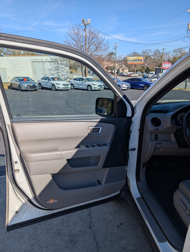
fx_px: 175
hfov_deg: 56.9
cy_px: 126
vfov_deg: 71.5
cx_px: 95
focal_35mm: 24
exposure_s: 1/1805
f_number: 1.68
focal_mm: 6.9
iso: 19
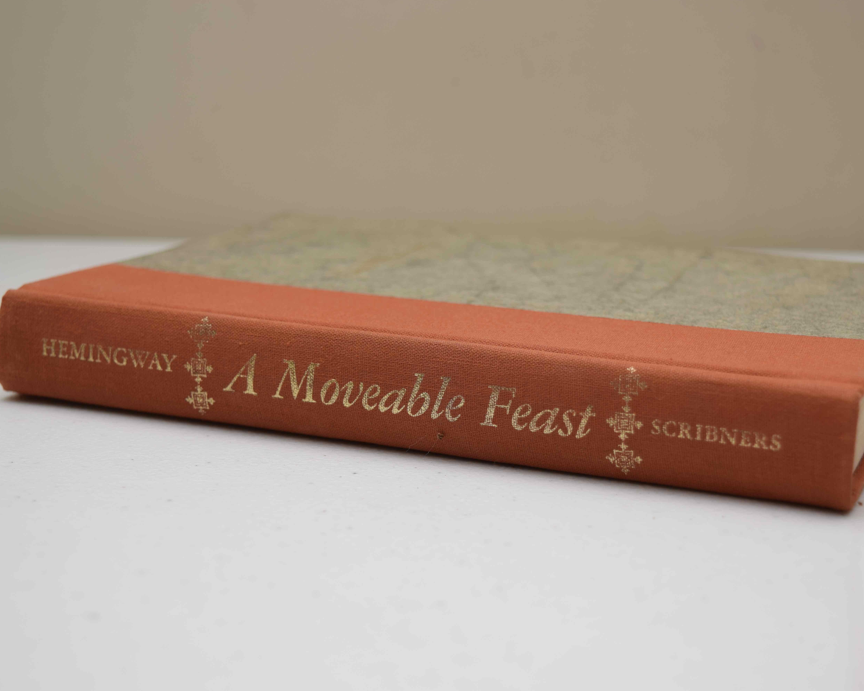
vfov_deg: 25.0
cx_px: 454
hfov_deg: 31.0
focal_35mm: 61
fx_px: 1560
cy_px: 345
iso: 100
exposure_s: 1/60
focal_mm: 36
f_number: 4.8
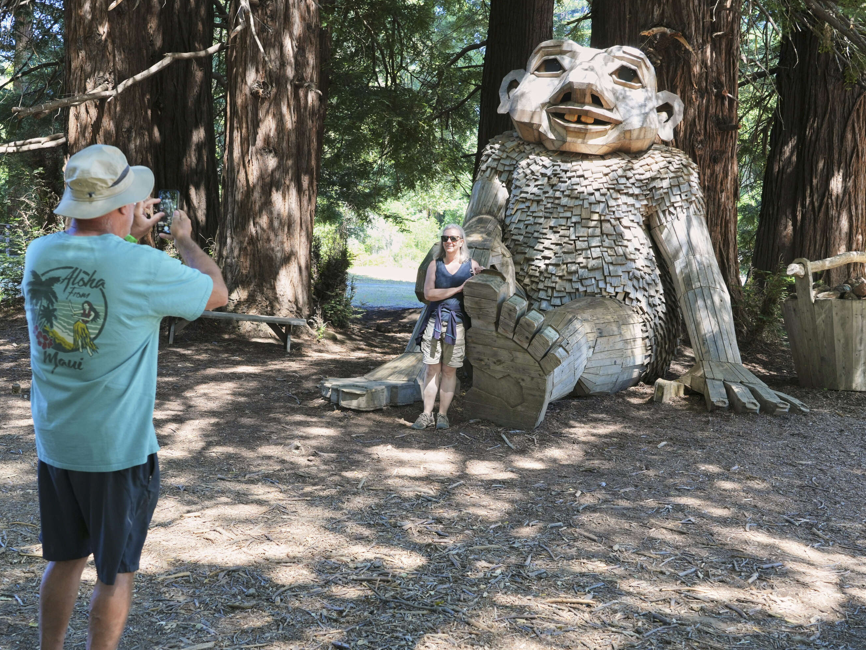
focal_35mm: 45
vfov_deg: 32.2
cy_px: 328
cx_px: 414
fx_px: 1126
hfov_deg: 42.1
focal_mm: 41
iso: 400
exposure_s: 1/125
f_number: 6.3
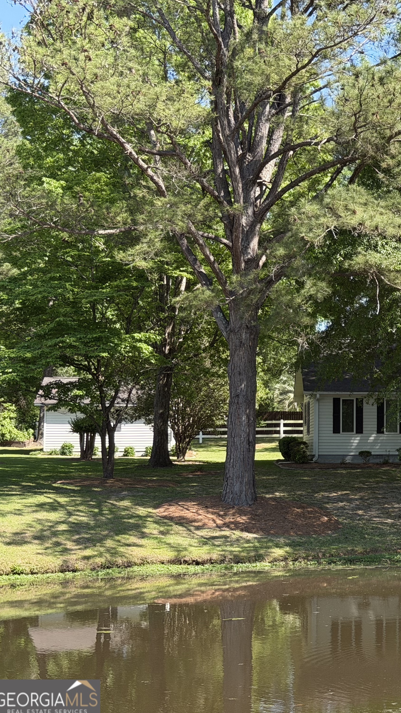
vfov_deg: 30.2
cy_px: 357
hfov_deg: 16.6
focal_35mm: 70
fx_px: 1323
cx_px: 470
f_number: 1.78
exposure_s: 1/1242
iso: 80
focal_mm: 6.76
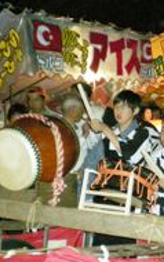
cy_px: 120
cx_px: 165
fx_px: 557
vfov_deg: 26.4
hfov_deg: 16.4
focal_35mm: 78
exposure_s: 1/60
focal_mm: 6.3
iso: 616
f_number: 3.1
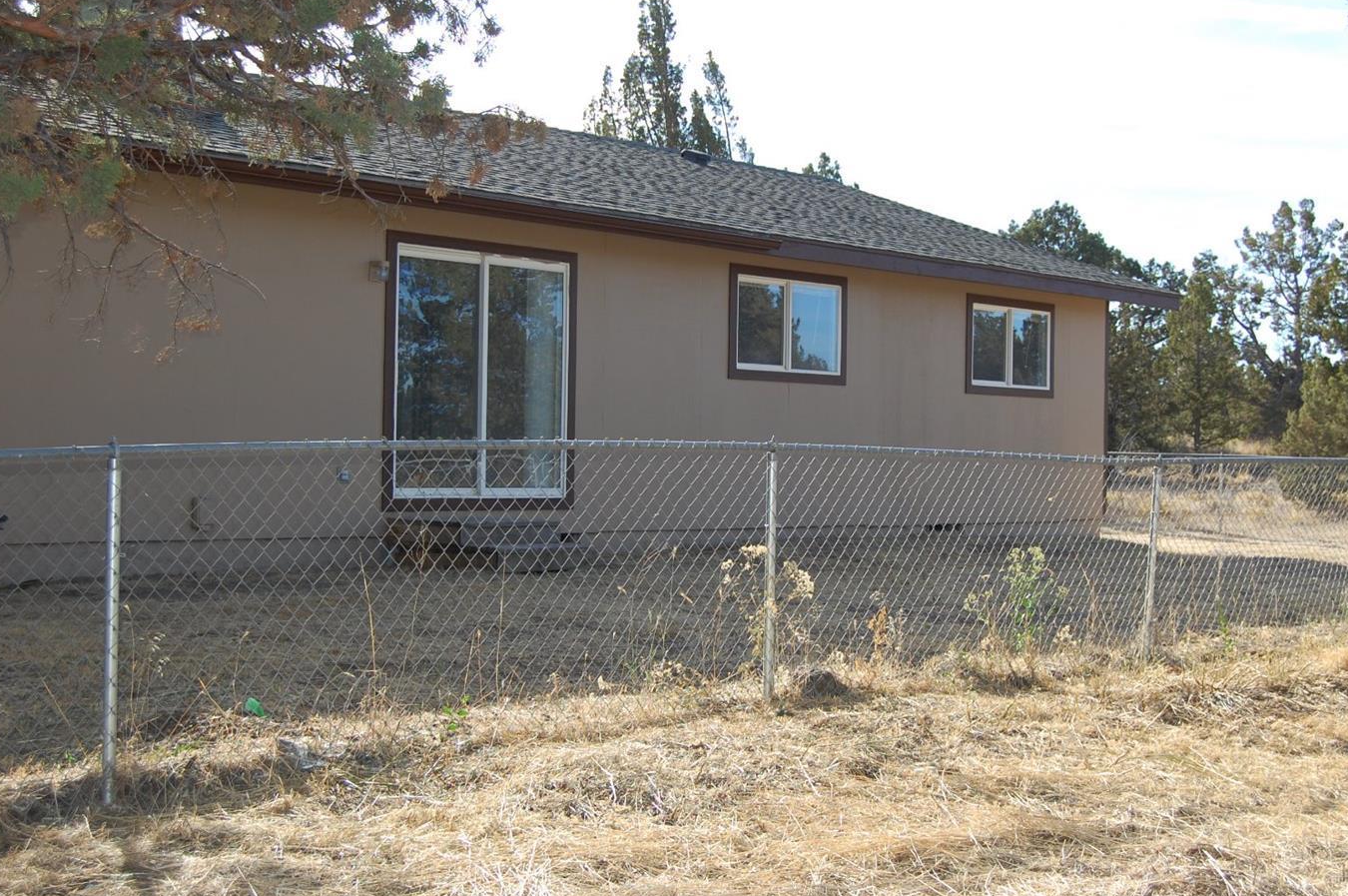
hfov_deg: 39.6
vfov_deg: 26.9
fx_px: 1870
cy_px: 423
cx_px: 725
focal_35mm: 50
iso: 320
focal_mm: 30
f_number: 5.6
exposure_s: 1/500
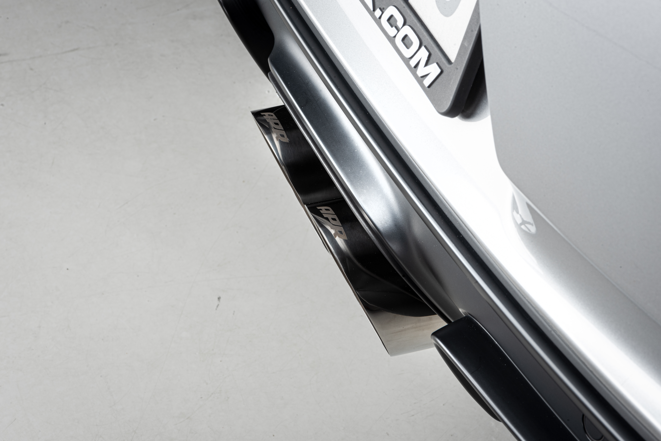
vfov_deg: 13.1
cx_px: 330
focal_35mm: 105
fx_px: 1929
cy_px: 220
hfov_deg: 19.4
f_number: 22
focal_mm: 105
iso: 200
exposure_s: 1/160
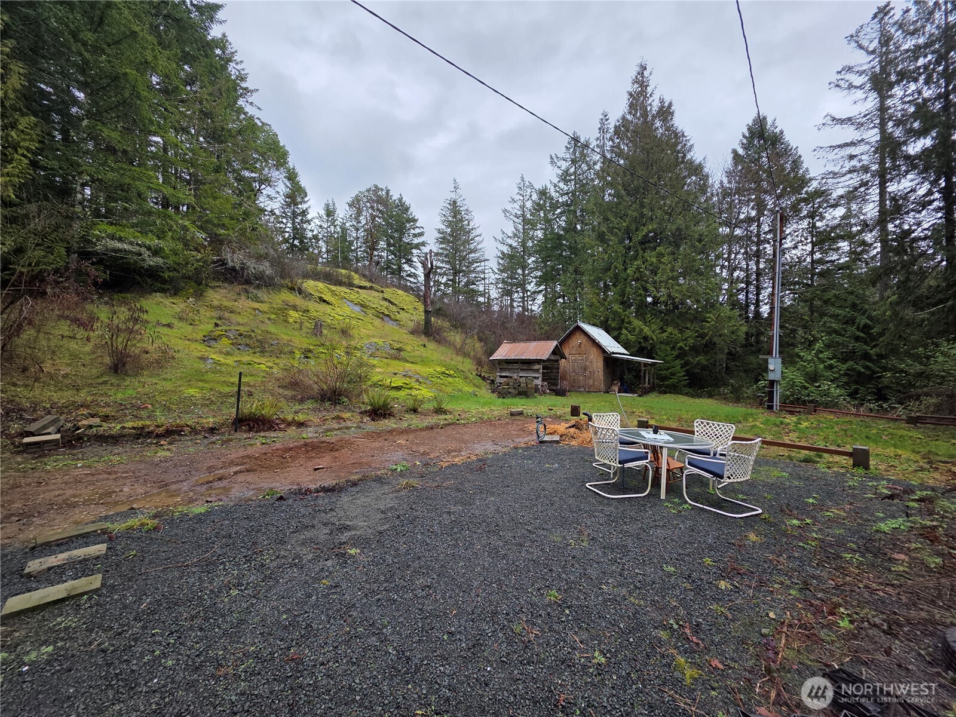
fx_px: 359
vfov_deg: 89.9
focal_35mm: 13
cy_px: 358
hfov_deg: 106.2
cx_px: 478
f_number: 1.9
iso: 40
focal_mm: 2.2
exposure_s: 1/440
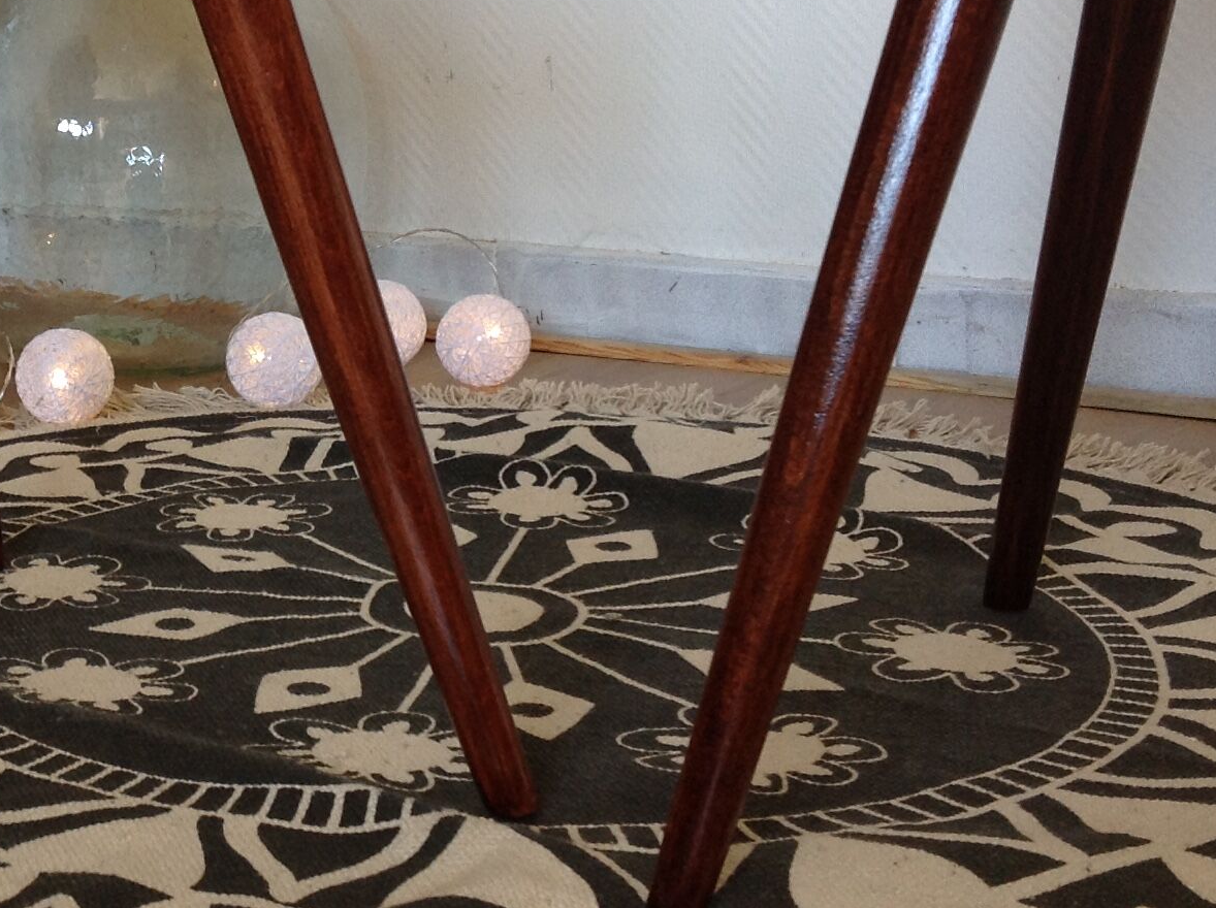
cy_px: 290
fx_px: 2701
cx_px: 118
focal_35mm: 77
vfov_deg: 19.0
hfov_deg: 24.6
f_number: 2.4
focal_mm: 4.28
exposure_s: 1/15
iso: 50
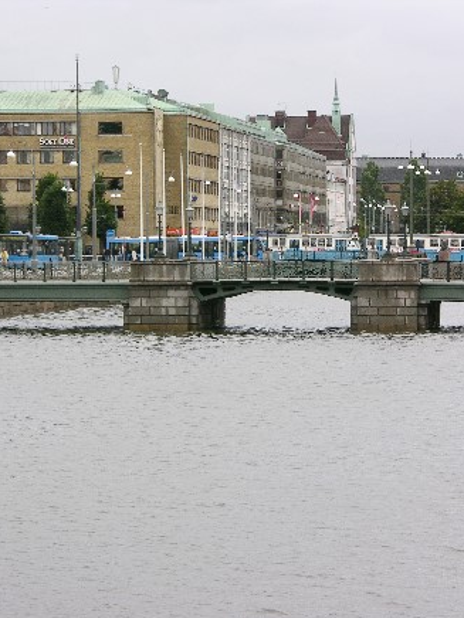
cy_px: 310
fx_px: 3128
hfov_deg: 8.5
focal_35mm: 175
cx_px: 299
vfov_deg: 11.3
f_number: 4.3
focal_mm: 31.9
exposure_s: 1/99.2
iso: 50
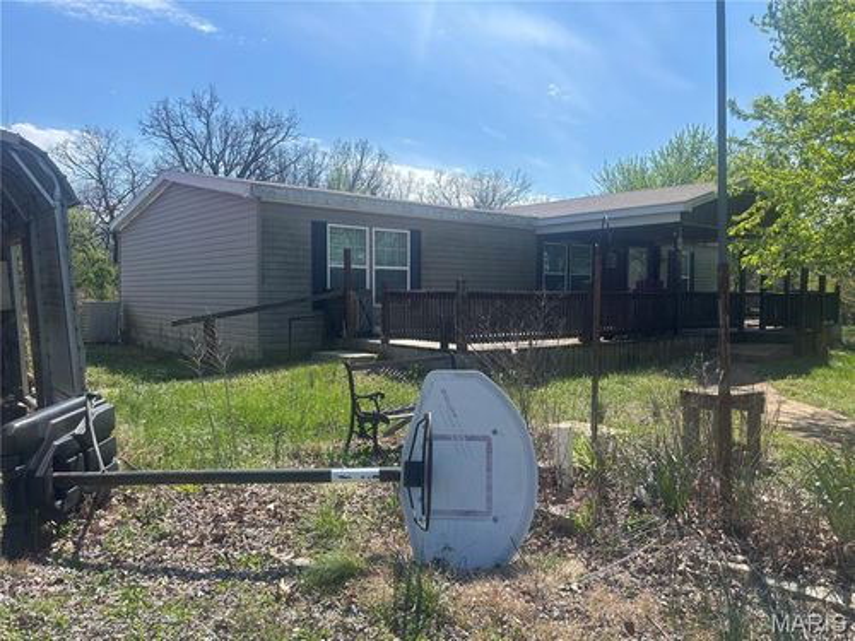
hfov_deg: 67.3
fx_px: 642
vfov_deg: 53.1
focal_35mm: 26
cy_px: 320
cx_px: 428
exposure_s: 1/3413
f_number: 1.6
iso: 50
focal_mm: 5.96
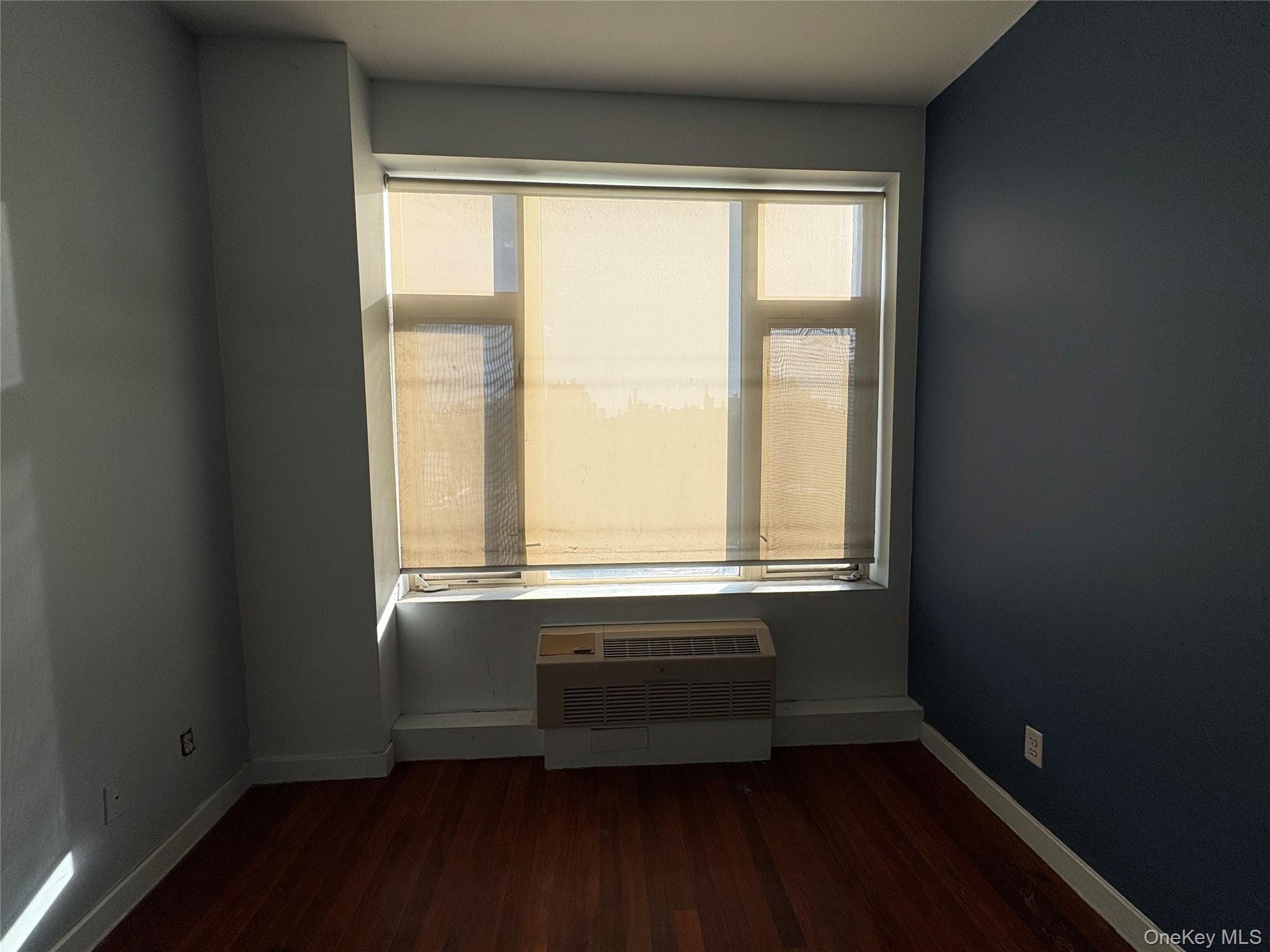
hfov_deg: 102.1
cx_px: 635
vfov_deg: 85.7
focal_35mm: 14
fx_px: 514
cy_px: 476
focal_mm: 2.22
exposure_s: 1/727
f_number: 2.2
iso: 40
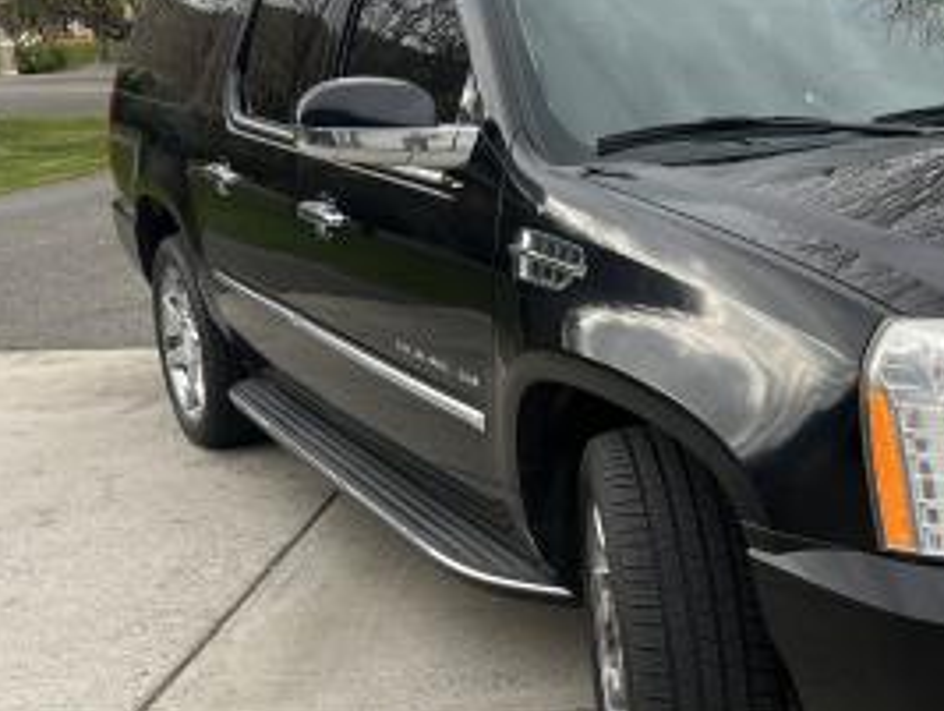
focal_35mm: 49
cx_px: 817
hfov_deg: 36.8
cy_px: 347
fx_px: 1338
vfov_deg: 29.7
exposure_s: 1/452
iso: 50
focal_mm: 5.7
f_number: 1.5
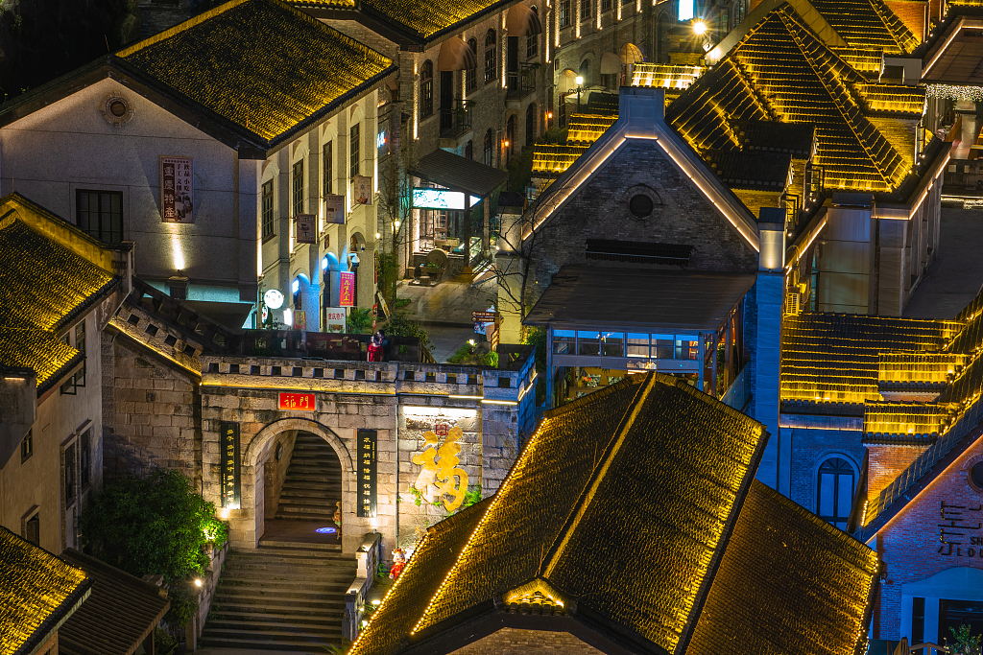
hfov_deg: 16.1
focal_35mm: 127
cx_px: 492
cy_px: 328
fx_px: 3468
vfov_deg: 10.8
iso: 80
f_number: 10
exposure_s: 5
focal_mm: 85
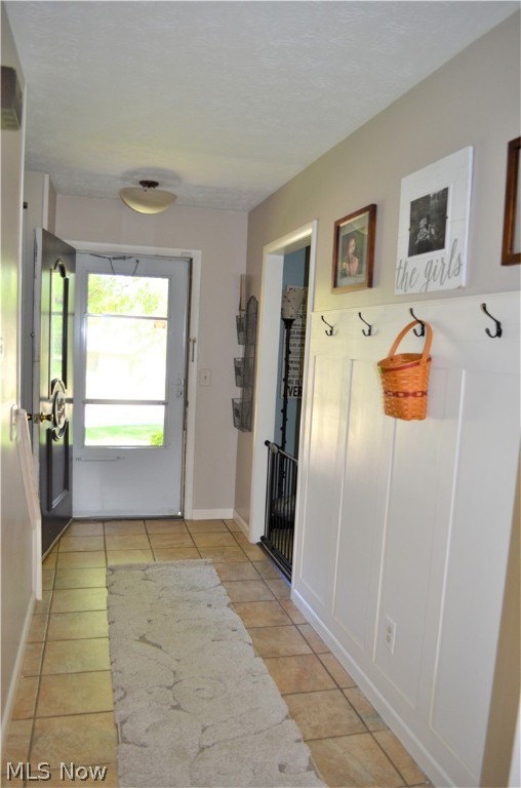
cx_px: 260
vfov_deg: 67.5
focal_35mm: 27
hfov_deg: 47.7
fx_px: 589
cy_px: 394
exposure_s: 1/80
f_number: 3.5
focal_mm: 18
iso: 400
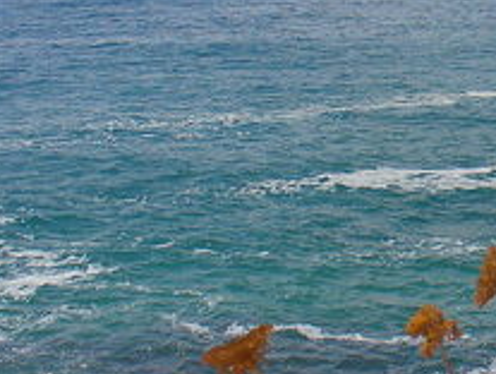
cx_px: 508
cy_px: 77
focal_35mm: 107
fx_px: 1536
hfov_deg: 17.9
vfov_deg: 13.8
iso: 100
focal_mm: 6.1
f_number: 5.6
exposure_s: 1/640
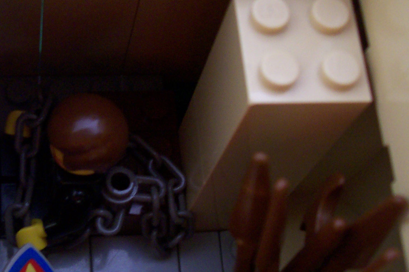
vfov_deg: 19.4
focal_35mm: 70
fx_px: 795
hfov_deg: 28.6
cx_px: 122
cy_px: 192
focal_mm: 5.6
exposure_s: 1/8
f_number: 2.8
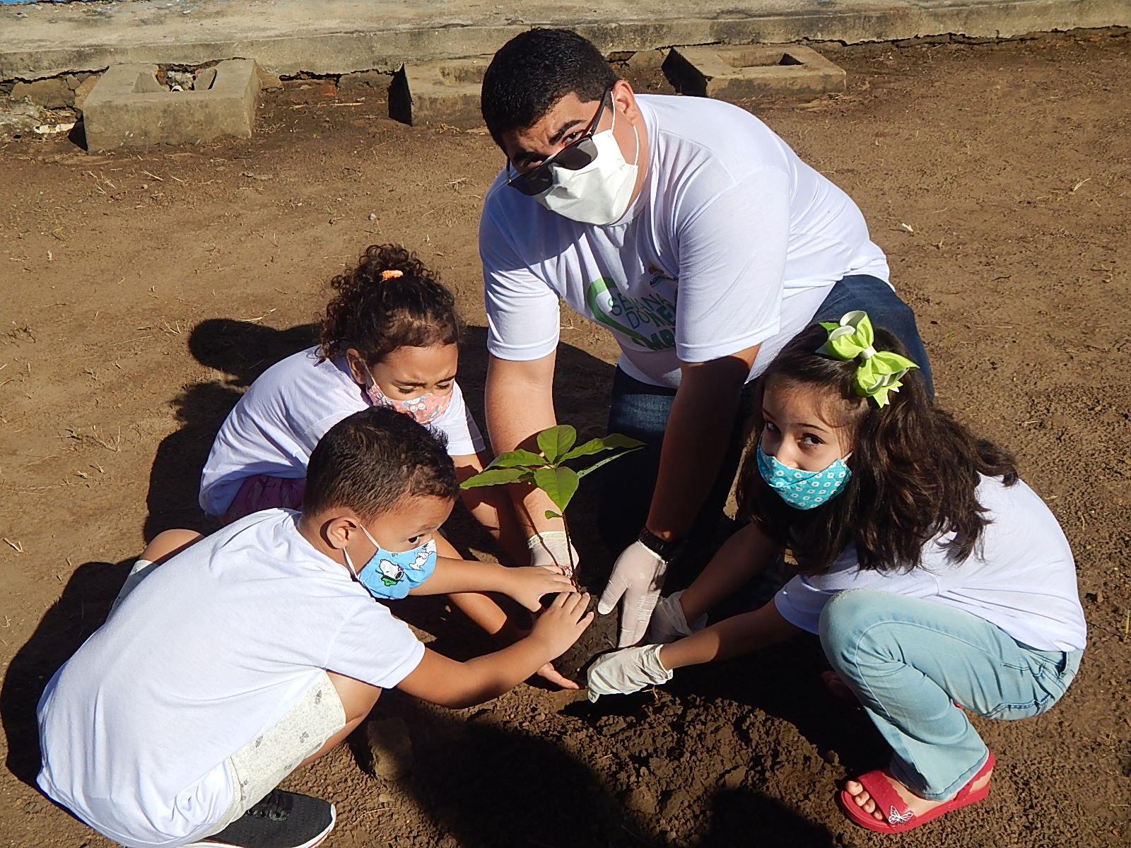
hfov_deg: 43.9
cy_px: 424
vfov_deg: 33.6
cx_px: 566
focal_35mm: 43
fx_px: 1405
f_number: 7.1
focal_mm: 7.7
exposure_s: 1/800
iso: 125
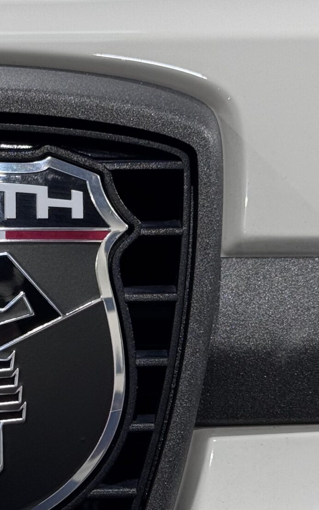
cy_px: 336
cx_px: -45
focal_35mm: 118
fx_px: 1641
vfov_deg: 17.6
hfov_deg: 10.9
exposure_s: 1/100
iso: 64
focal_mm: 6.76
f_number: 1.78
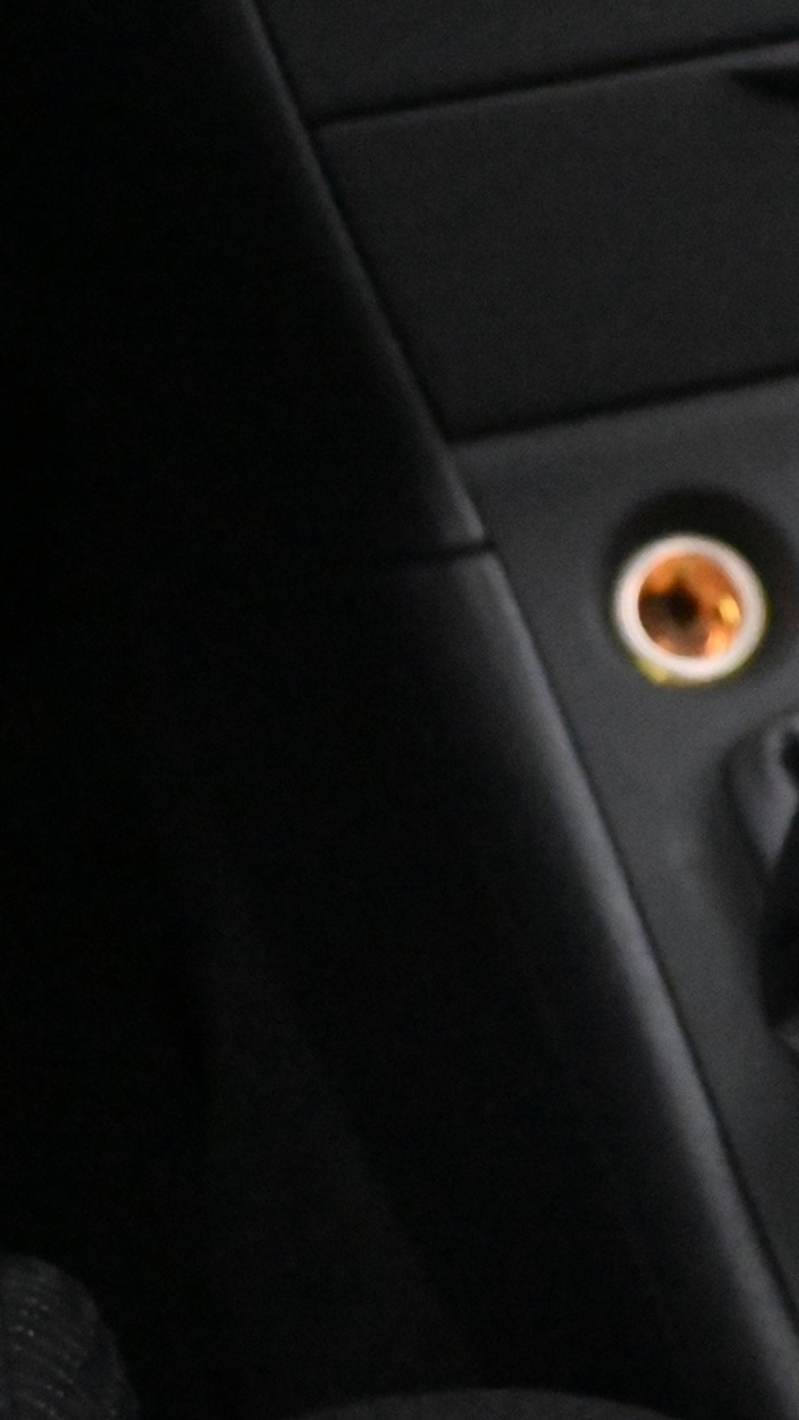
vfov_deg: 23.8
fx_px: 3370
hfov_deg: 13.1
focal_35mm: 89
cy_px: 590
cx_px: 1043
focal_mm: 31.5
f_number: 5
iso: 20000
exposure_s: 1/50
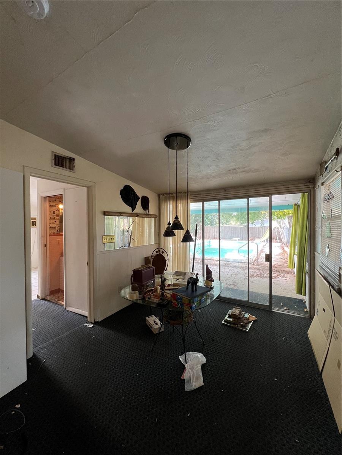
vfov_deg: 106.2
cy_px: 228
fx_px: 171
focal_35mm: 13
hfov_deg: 89.9
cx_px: 171
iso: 160
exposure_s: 1/60
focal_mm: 1.57
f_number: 1.8
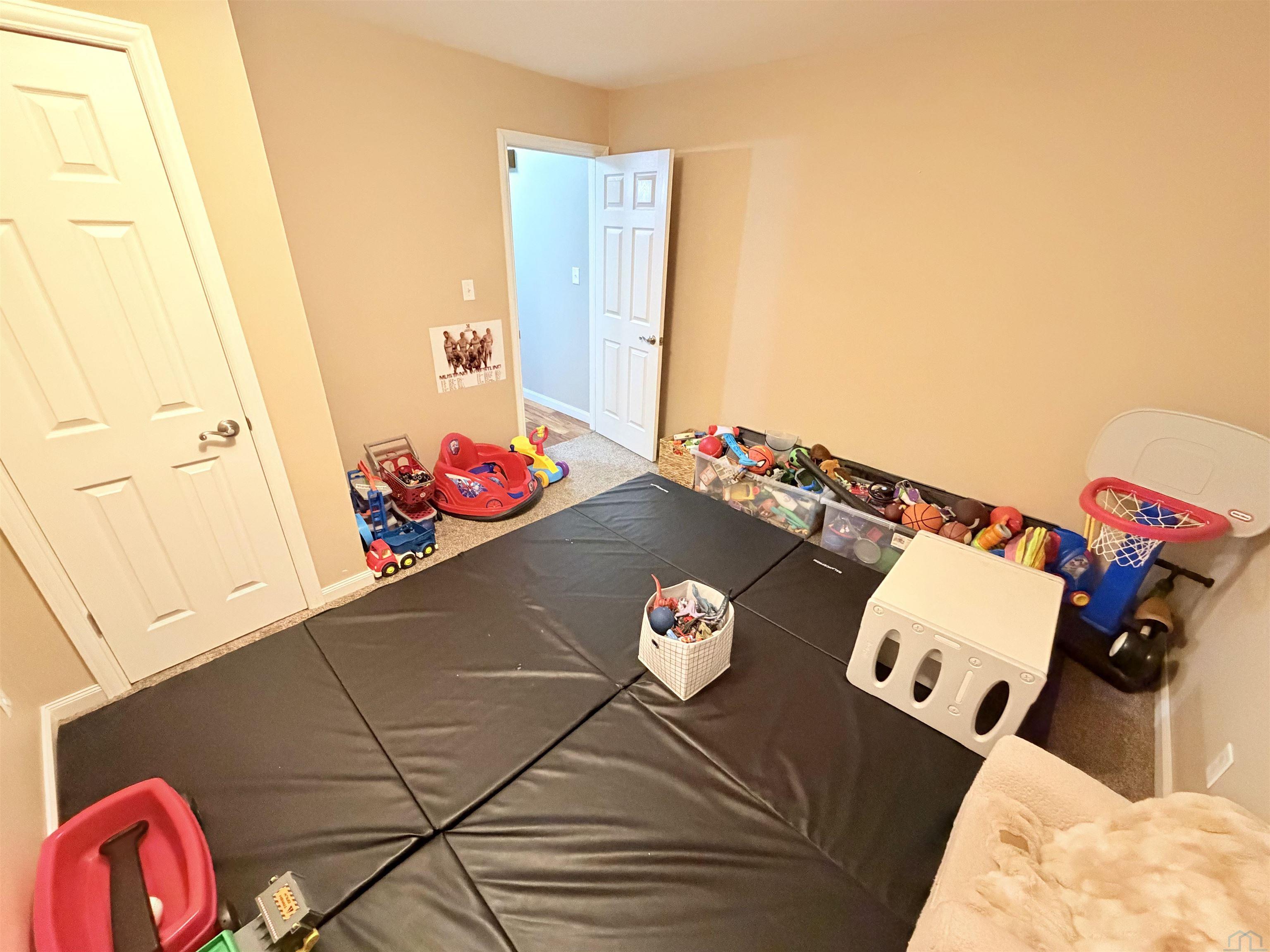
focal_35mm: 14
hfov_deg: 102.1
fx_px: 514
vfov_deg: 85.7
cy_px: 476
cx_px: 635
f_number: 2.2
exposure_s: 1/60
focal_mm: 2.22
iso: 1000
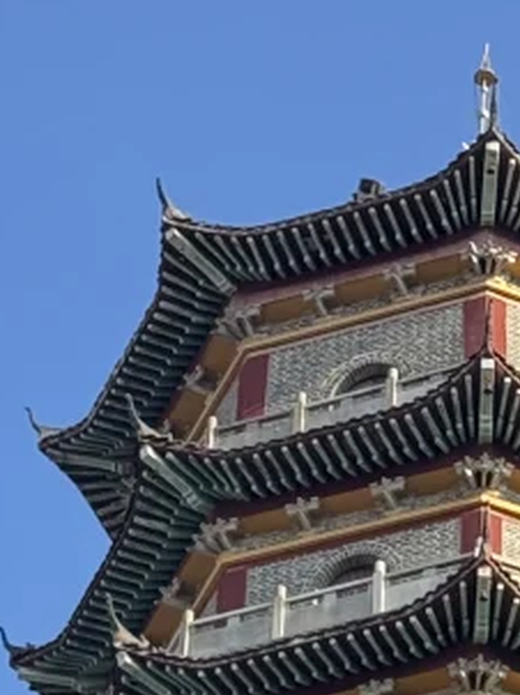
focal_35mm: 229
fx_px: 4593
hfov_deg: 6.5
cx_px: 345
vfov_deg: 8.4
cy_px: 1210
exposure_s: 1/1818
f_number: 1.78
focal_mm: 6.76
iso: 64
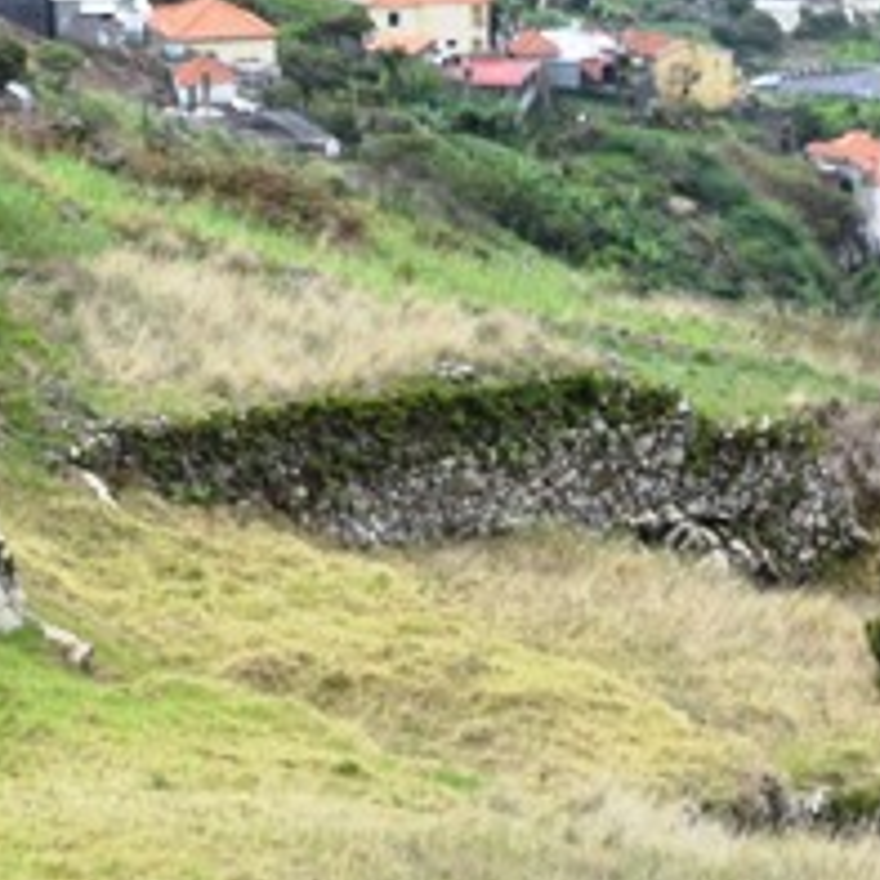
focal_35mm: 169
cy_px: 496
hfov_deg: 10.0
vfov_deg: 10.3
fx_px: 4859
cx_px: -424
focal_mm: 29
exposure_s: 1/250
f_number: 8
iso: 320
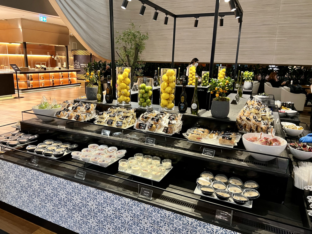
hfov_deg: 67.3
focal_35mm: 26
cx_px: 156
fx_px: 234
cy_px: 117
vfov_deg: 53.1
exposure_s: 1/55
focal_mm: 5.7
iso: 400
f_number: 1.5
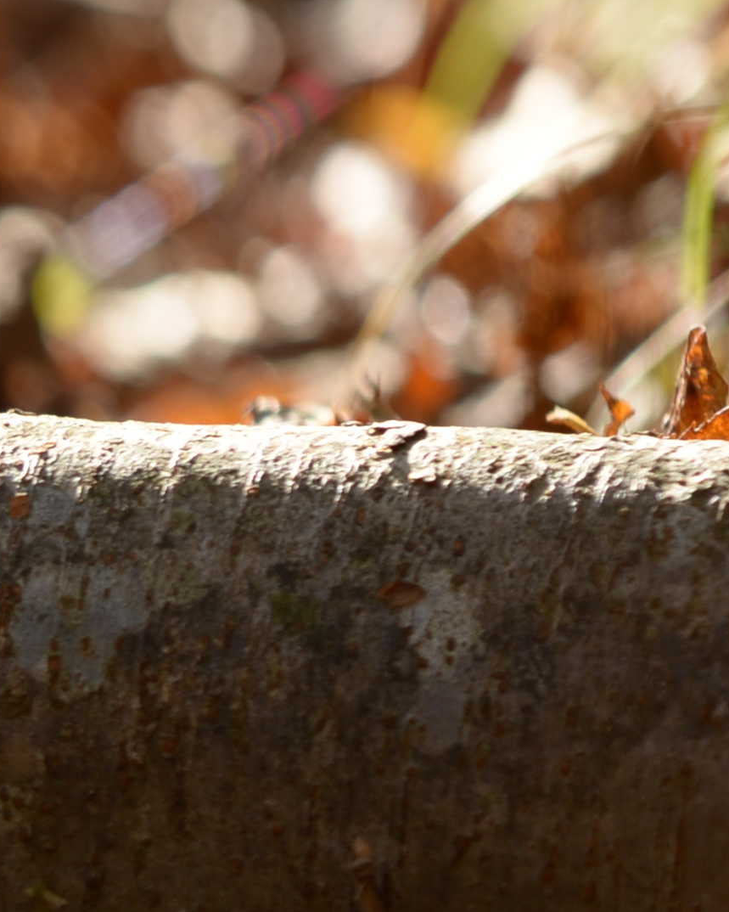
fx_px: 28376
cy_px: 711
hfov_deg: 1.5
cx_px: -1220
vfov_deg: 1.8
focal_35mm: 1052
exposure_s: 1/125
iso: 100
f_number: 4
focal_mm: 200
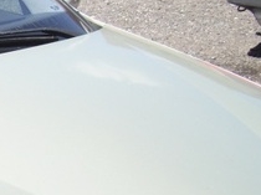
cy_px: 220
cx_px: -204
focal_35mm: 145
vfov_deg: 10.1
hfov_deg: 12.5
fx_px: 1092
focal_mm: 7.9
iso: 64
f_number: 2.8
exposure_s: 1/500
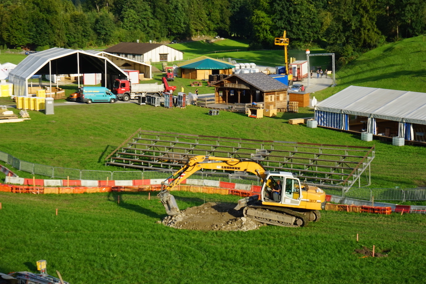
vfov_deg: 20.3
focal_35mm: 67
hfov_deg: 30.1
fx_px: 793
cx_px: 213
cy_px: 142
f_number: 10
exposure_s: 1/100
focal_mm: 67
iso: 100
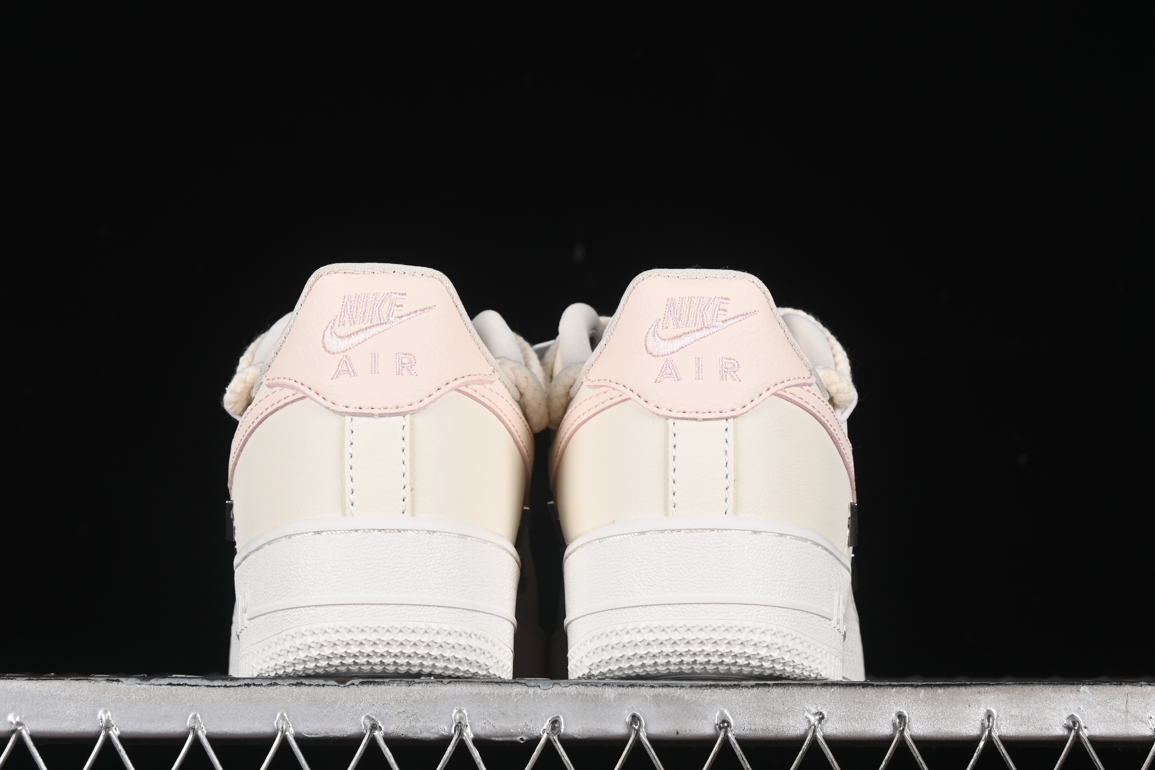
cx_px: 562
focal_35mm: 103
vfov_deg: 13.3
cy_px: 351
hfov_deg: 19.8
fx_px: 3304
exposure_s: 1/80
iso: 160
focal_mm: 50
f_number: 8
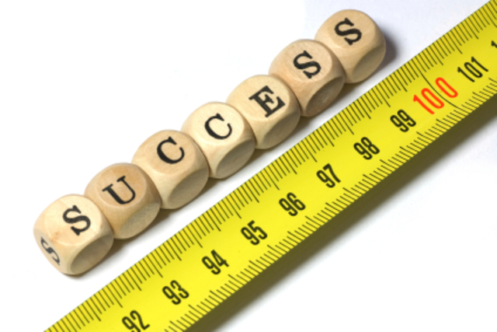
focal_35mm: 135
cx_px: 248
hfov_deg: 15.2
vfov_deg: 10.2
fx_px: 1864
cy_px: 166
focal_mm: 90
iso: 100
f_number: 22
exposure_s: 1/3
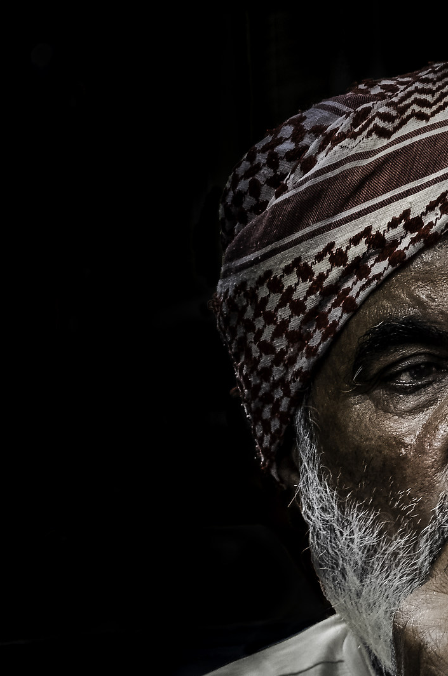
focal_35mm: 176
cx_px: 459
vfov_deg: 11.5
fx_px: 3299
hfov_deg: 7.7
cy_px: 726
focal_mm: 52
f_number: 5
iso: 500
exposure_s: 1/13
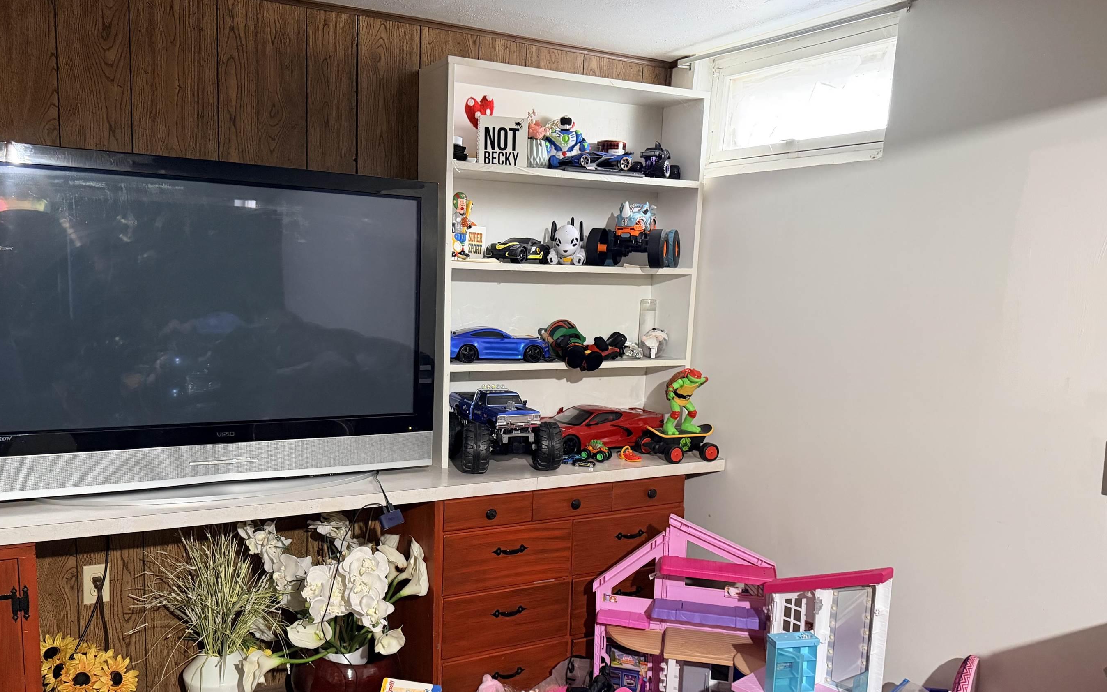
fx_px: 875
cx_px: 496
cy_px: 406
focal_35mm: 29
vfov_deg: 43.0
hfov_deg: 64.5
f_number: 1.78
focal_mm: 6.76
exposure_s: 1/40
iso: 640
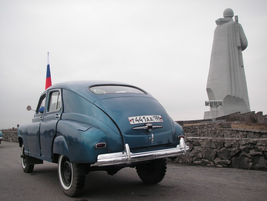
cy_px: 100
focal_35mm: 38
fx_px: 293
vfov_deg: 37.7
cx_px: 134
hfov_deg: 49.0
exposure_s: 1/350
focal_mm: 6.3
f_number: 3.3
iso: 50
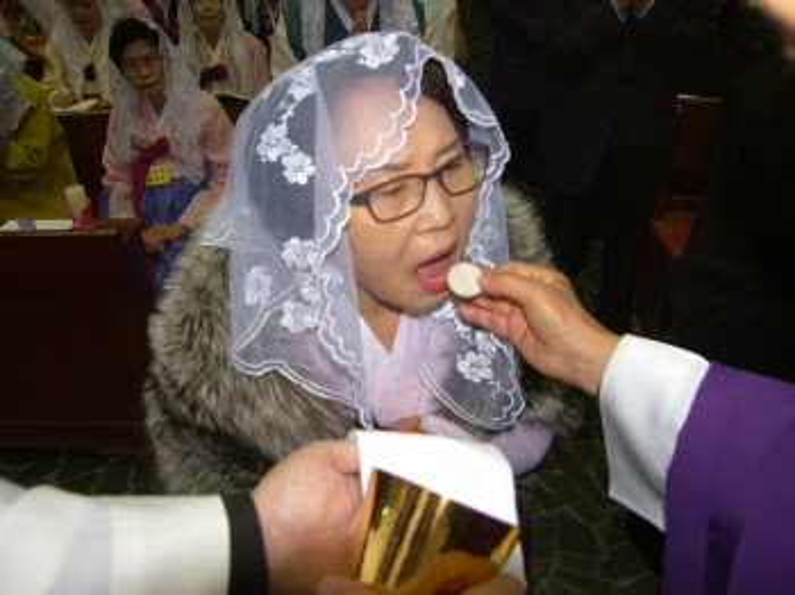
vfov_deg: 49.7
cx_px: 398
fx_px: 643
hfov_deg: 63.5
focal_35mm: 28
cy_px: 298
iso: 50
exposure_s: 1/30
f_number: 2.2
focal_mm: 7.4
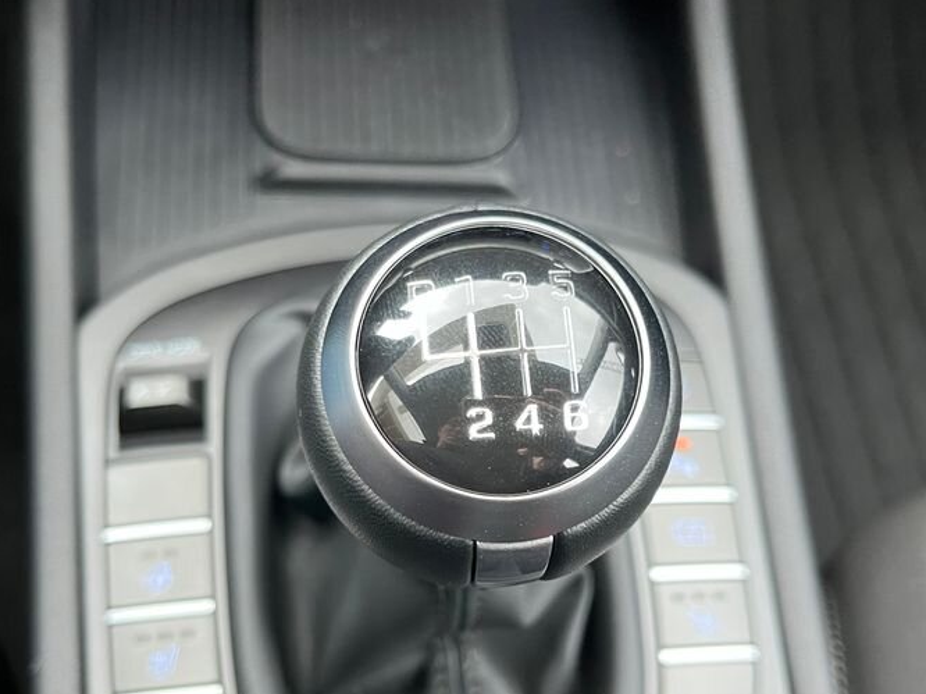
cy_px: 459
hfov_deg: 46.8
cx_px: 438
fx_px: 1070
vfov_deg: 35.6
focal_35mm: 40
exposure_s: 1/60
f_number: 1.6
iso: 200
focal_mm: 5.1
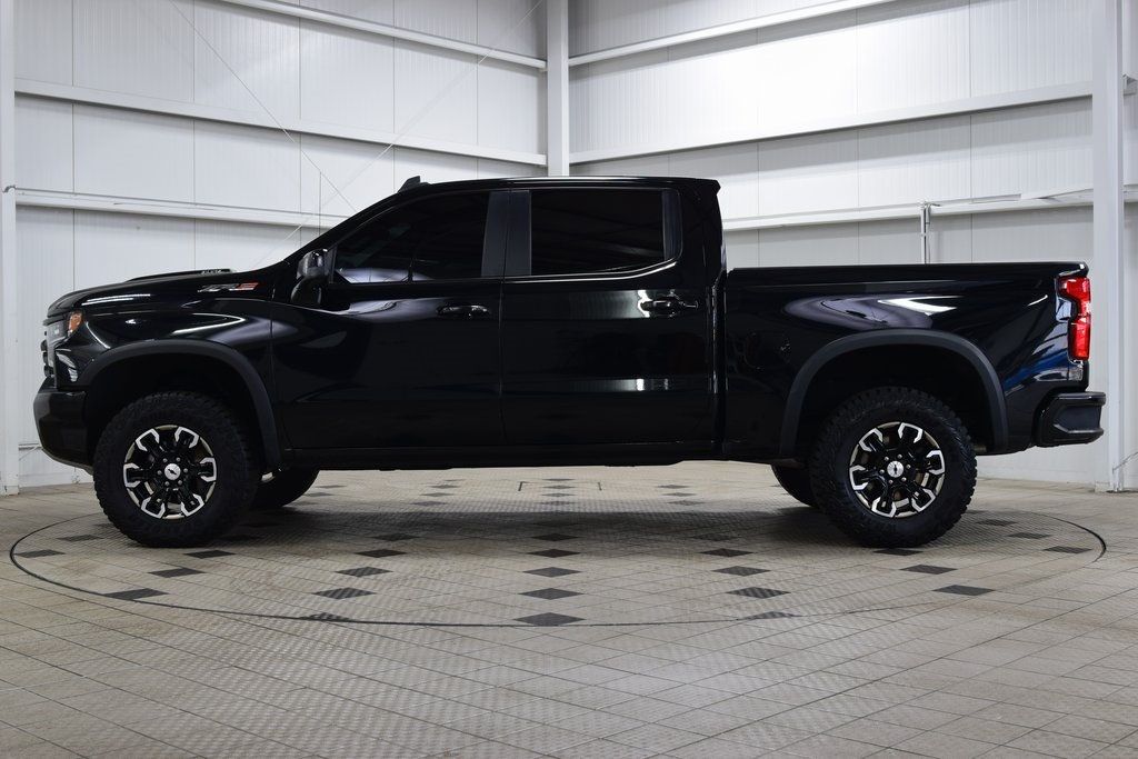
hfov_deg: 45.0
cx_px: 569
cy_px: 380
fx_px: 1375
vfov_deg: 30.9
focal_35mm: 44
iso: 400
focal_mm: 29
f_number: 6.3
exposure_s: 1/15
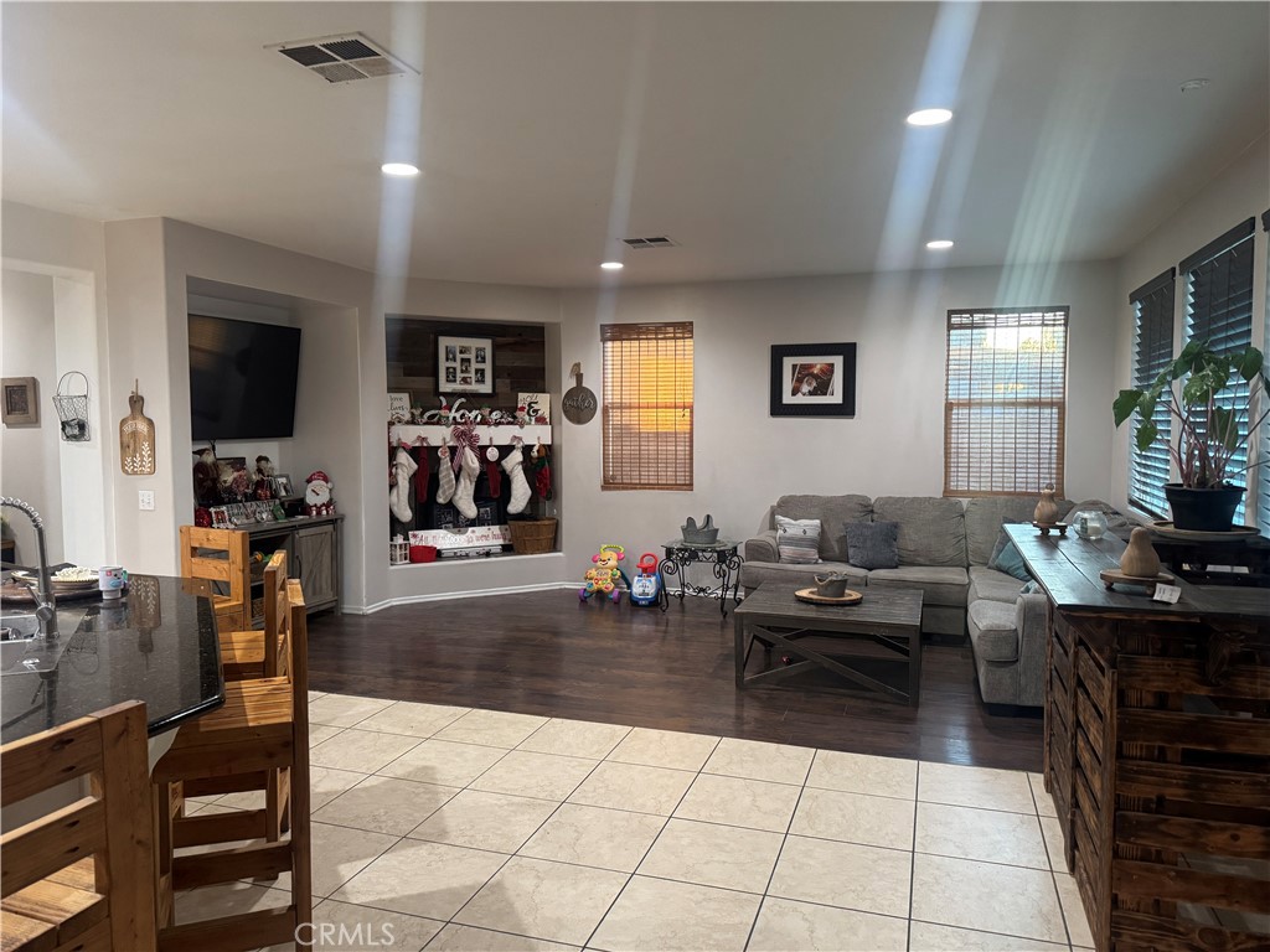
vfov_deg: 56.8
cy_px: 476
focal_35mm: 24
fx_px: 881
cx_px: 635
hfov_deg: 71.6
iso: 500
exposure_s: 1/60
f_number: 1.78
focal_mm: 6.76
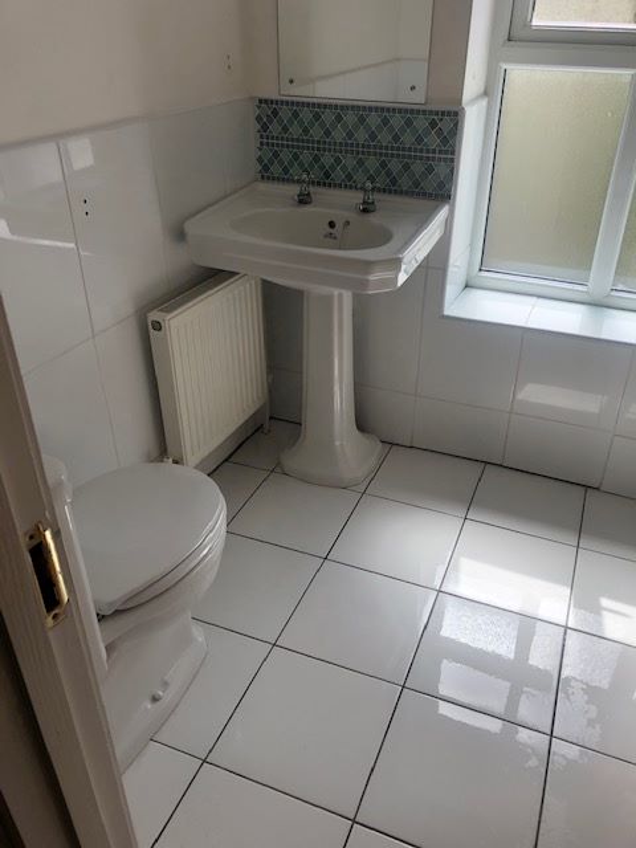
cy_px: 424
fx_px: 686
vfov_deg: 63.4
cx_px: 318
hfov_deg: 49.7
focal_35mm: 28
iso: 20
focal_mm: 3.99
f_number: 1.8
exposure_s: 1/585
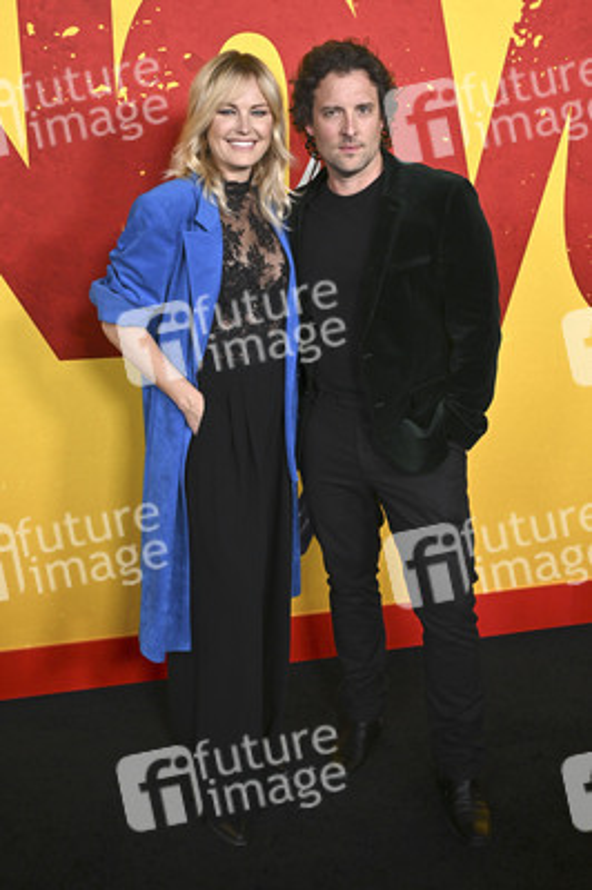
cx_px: 296
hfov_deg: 32.6
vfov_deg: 47.4
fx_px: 1013
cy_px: 445
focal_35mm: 41
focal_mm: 41
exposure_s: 1/250
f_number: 6.3
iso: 2000
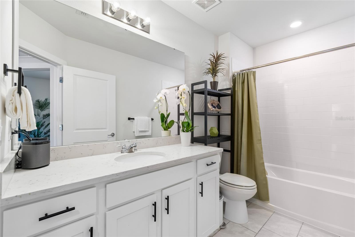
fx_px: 148
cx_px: 178
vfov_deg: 77.3
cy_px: 118
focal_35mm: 15
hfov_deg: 100.4
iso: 100
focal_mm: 10
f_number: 7.1
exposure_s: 1/1.67
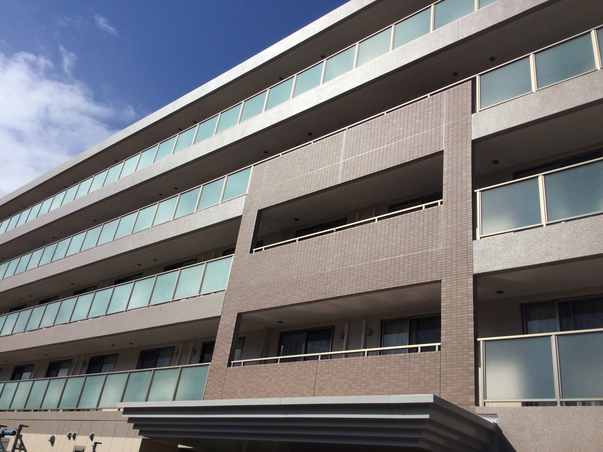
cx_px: 302
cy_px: 226
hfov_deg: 58.4
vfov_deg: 45.4
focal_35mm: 31
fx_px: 540
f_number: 2.4
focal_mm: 3.3
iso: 25
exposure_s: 1/2915
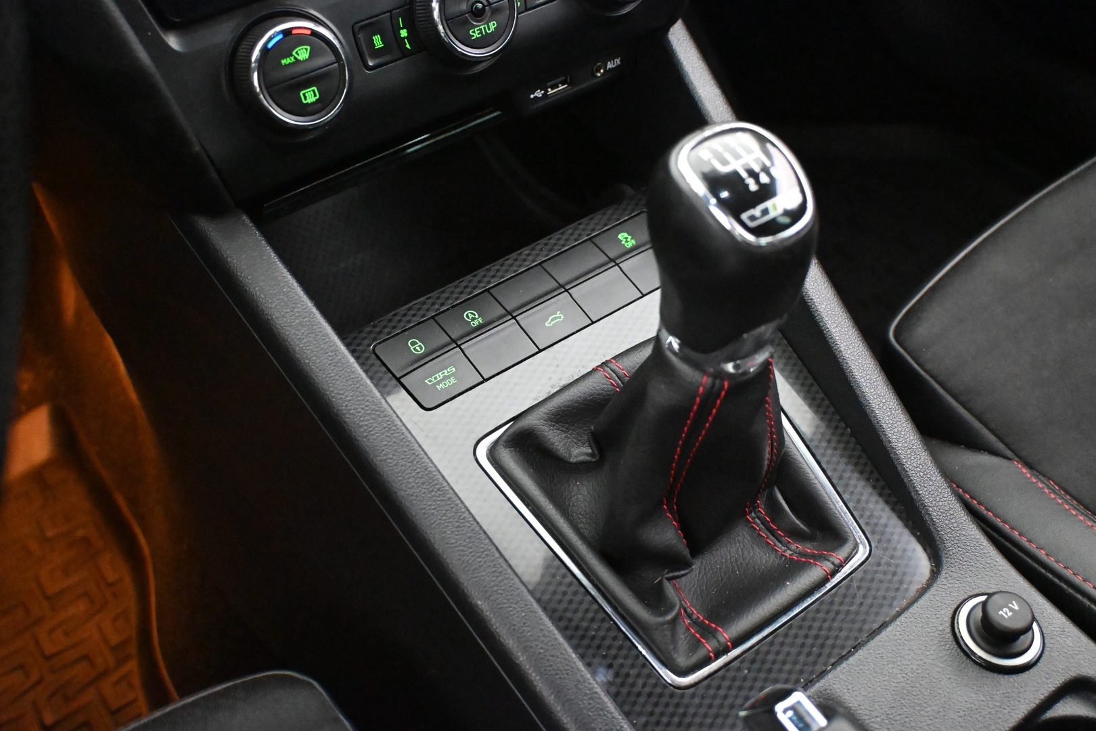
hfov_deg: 51.3
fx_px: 1142
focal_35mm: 38
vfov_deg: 35.5
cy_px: 366
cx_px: 548
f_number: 4.2
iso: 12800
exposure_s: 1/40
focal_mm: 25
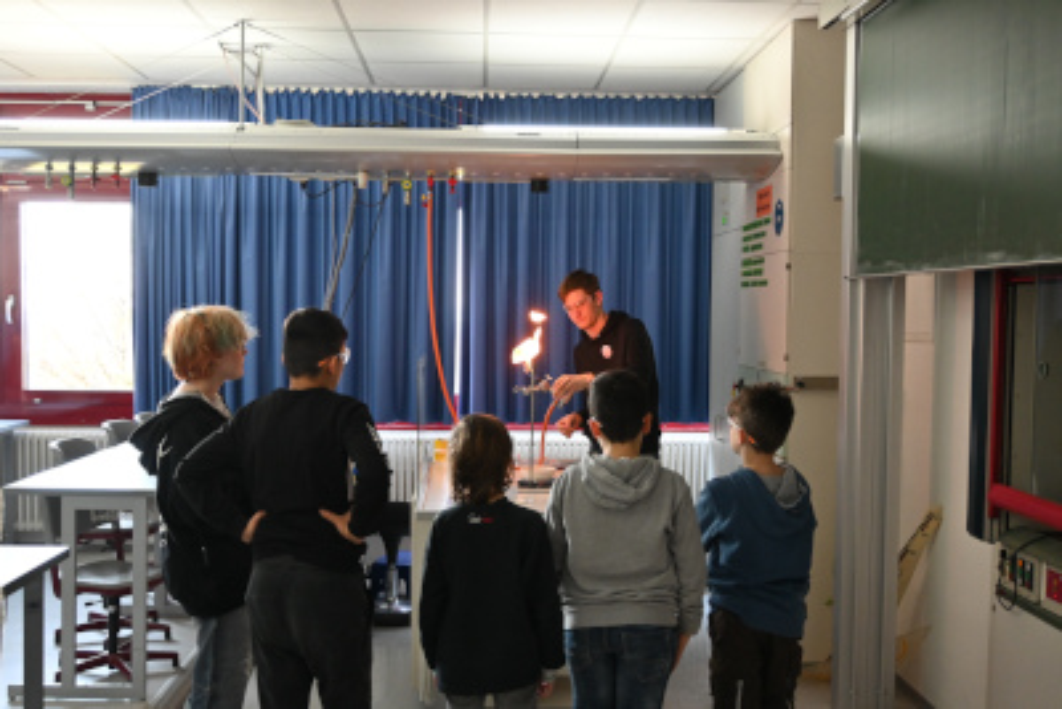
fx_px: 1107
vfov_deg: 35.5
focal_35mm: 38
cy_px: 354
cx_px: 531
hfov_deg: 51.3
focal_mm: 25
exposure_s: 1/125
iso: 1250
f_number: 4.2
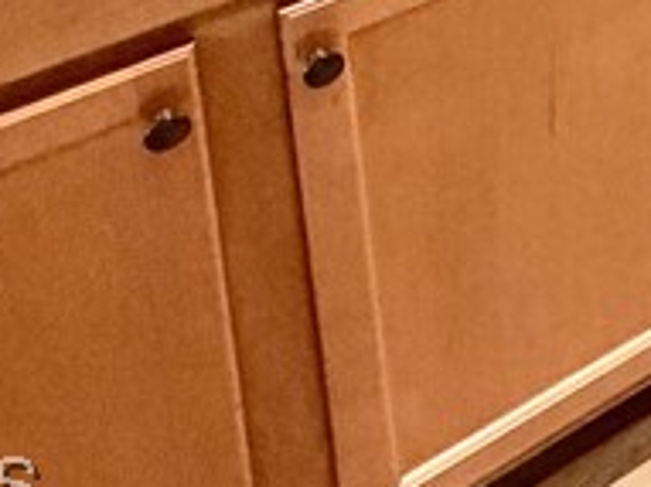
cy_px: -746
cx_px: 1367
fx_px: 1410
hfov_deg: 17.2
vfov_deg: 13.3
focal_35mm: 75
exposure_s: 1/60
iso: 250
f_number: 2.2
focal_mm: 2.22
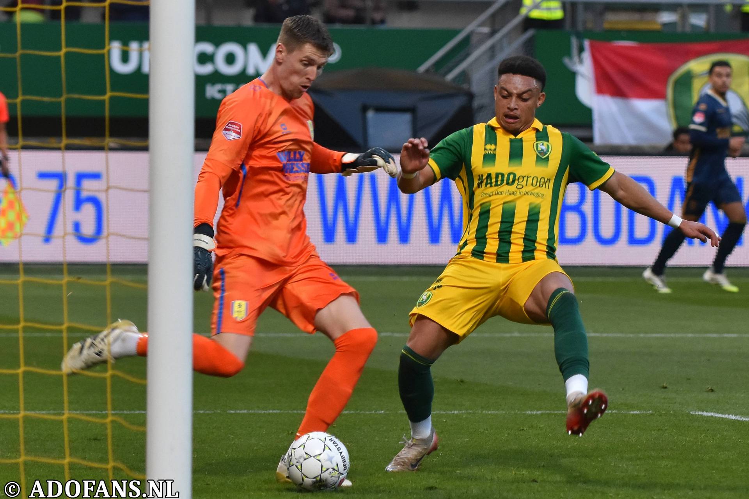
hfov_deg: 11.0
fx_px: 3901
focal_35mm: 188
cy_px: 250
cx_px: 374
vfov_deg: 7.3
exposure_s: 1/500
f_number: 2.8
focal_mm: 125
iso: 1000
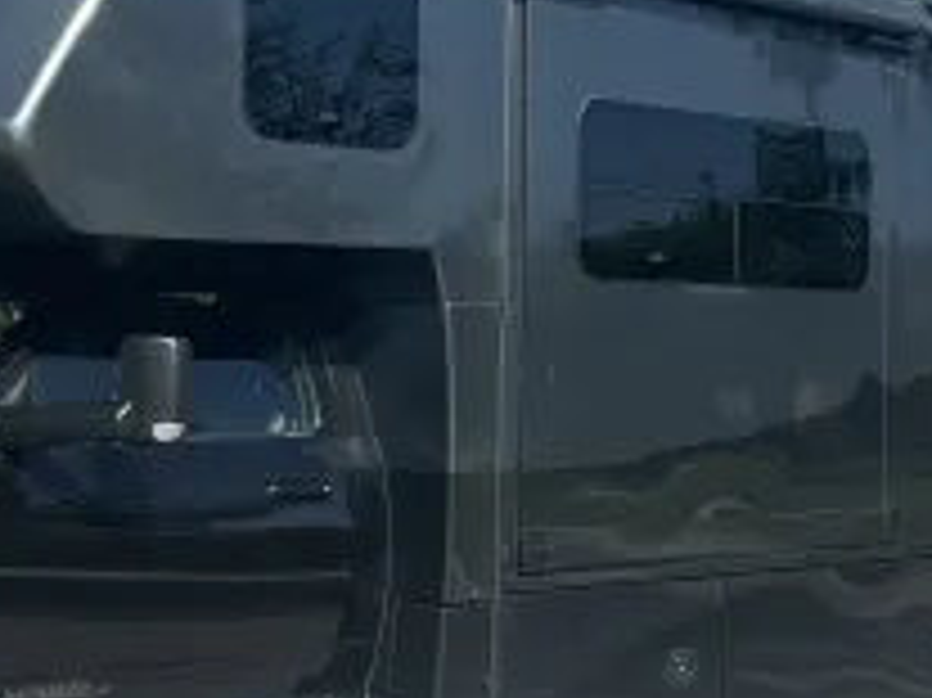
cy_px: 320
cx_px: 482
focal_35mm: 76
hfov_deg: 25.7
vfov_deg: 19.4
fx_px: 2045
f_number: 1.78
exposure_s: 1/4016
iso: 80
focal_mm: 6.86
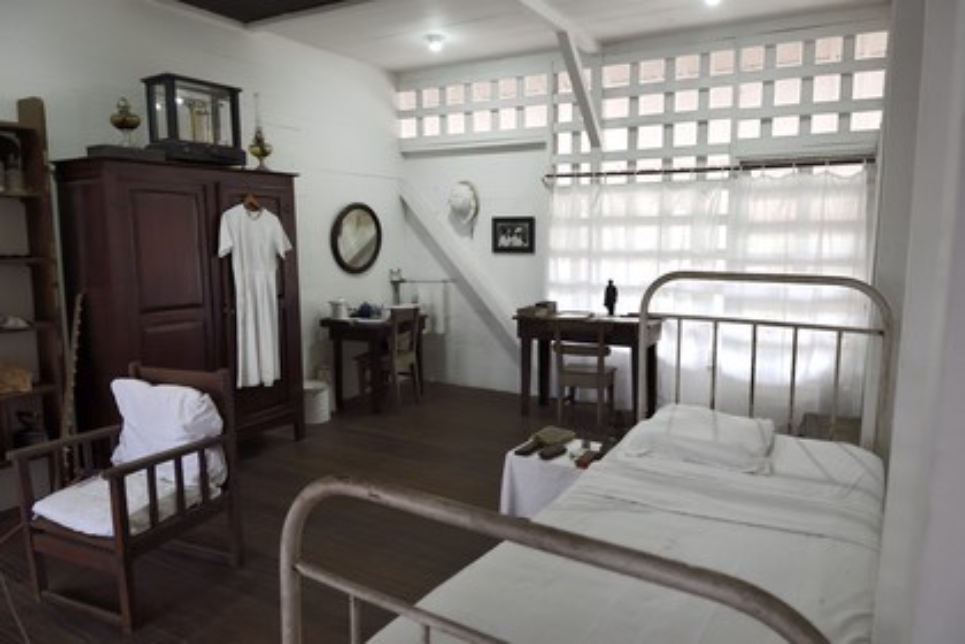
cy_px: 322
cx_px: 482
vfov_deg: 53.1
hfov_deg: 73.7
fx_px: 643
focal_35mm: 24
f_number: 6.3
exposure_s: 1/25
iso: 3200
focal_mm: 24
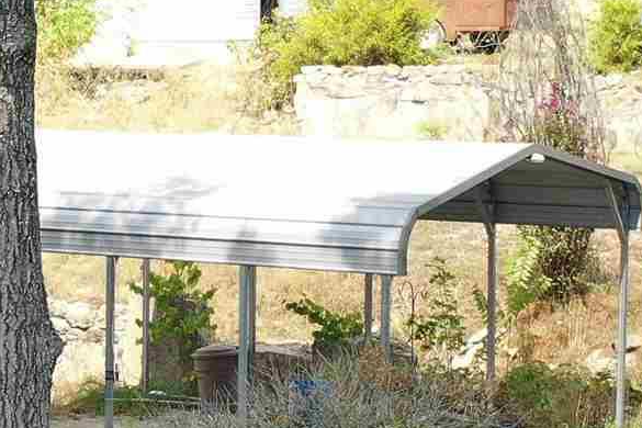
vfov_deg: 9.3
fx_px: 2621
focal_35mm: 147
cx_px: -256
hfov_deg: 13.3
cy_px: 363
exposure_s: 1/30
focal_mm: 10.26
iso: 160
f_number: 2.8
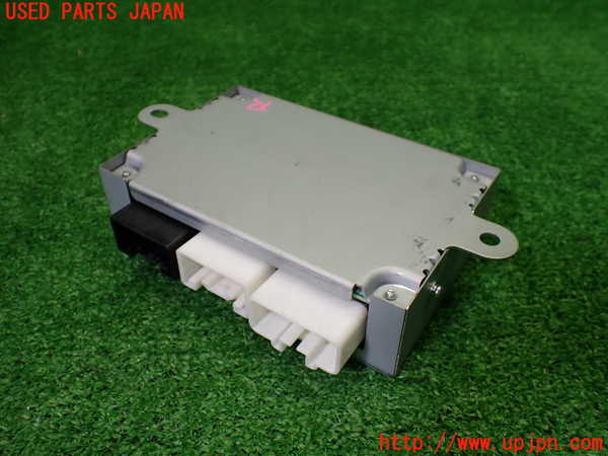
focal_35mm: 30
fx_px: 527
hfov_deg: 60.0
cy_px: 228
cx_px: 304
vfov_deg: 46.8
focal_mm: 5.4
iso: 125
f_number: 2.3
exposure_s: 1/125
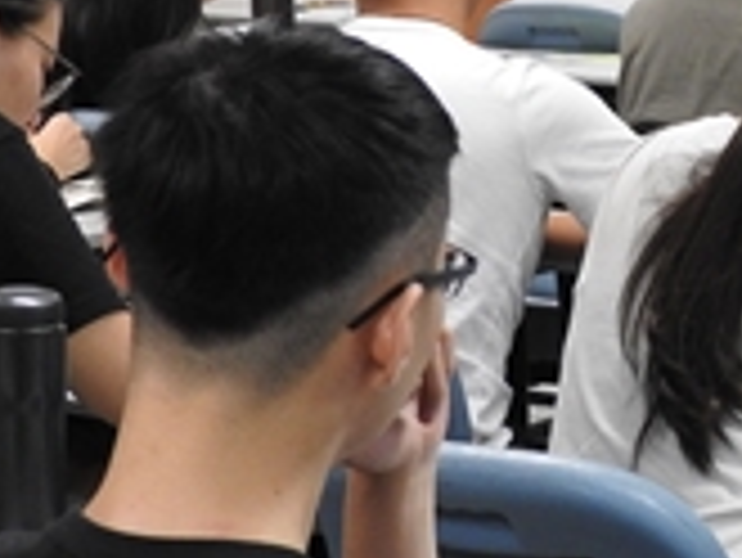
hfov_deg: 9.3
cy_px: -160
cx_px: 1142
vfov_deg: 7.2
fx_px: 4419
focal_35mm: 206
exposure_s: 1/25
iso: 400
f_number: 4.2
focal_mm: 11.6
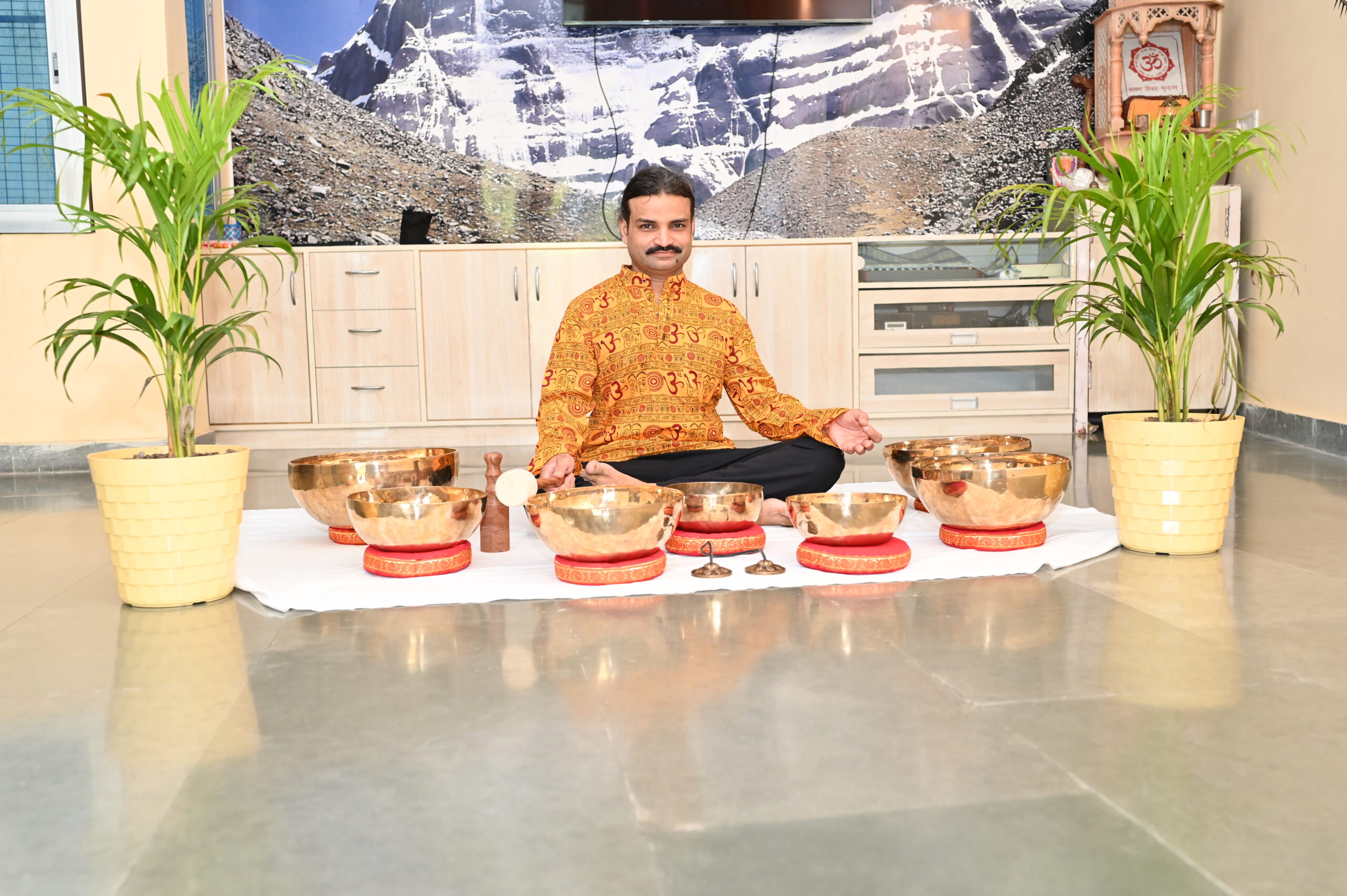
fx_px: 1309
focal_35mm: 35
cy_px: 448
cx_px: 674
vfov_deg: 37.8
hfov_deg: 54.5
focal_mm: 35
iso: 1100
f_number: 4
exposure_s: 1/60
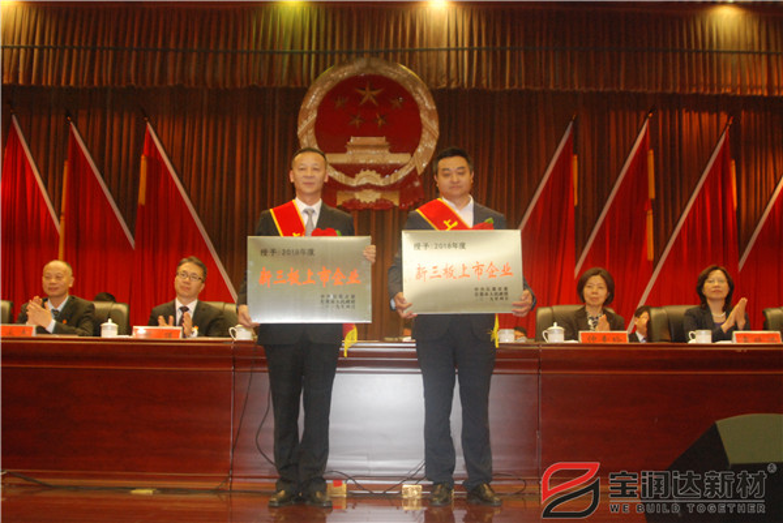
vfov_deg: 31.9
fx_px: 914
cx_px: 392
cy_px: 262
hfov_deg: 46.4
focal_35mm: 42
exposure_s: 1/60
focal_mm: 28
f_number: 5
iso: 1000
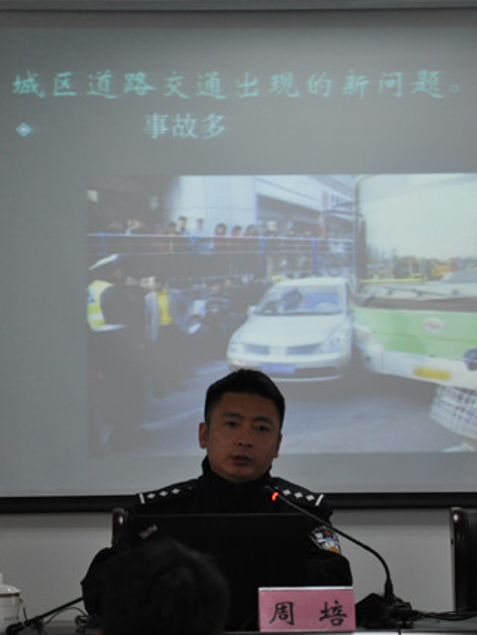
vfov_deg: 8.6
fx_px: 4221
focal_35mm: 230
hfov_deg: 6.5
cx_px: 245
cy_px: 318
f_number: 5.6
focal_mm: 105
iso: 1000
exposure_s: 1/125
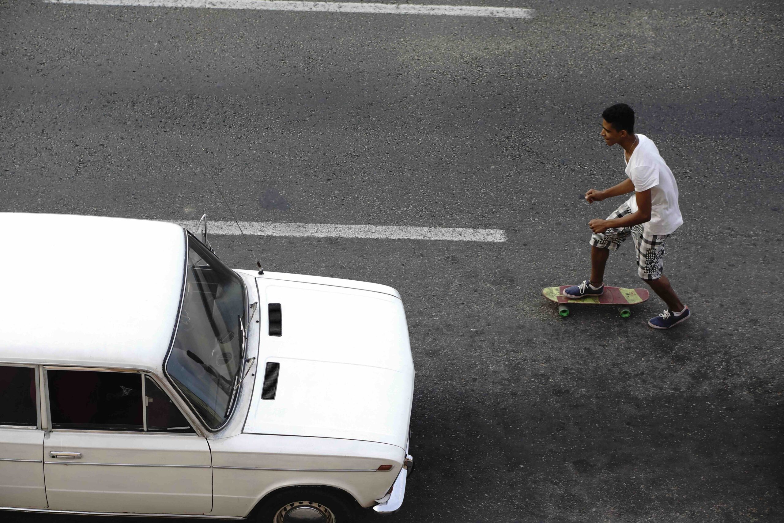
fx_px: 1633
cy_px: 262
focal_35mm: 75
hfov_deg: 27.0
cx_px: 392
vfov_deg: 18.2
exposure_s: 1/500
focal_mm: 50
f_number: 3.2
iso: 400
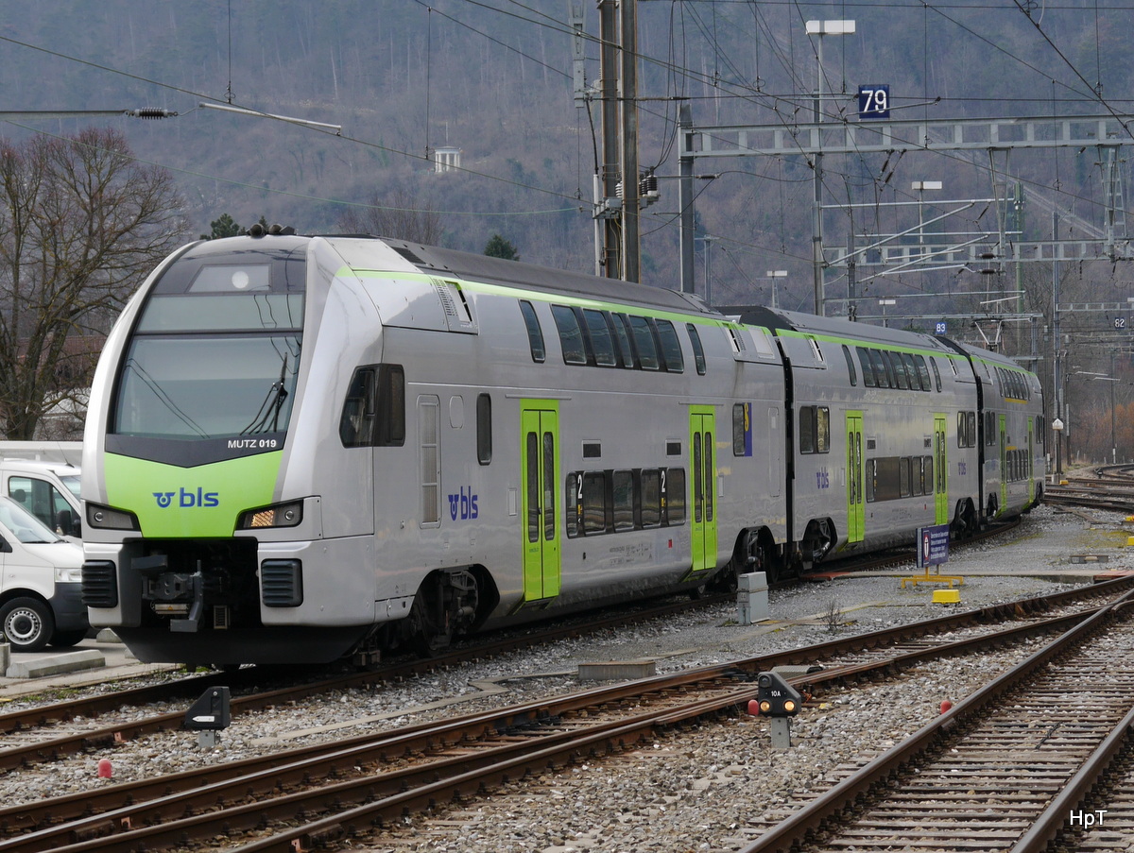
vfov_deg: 17.6
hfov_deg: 23.3
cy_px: 426
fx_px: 2755
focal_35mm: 84
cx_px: 567
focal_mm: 42
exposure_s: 1/200
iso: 160
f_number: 6.3
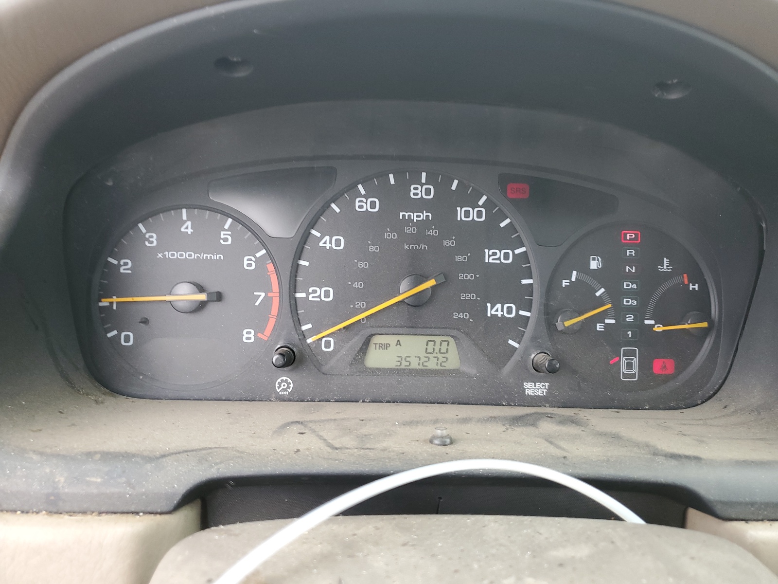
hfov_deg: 67.3
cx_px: 389
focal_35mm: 26
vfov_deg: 53.1
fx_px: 584
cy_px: 292
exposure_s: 1/100
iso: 63
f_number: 1.5
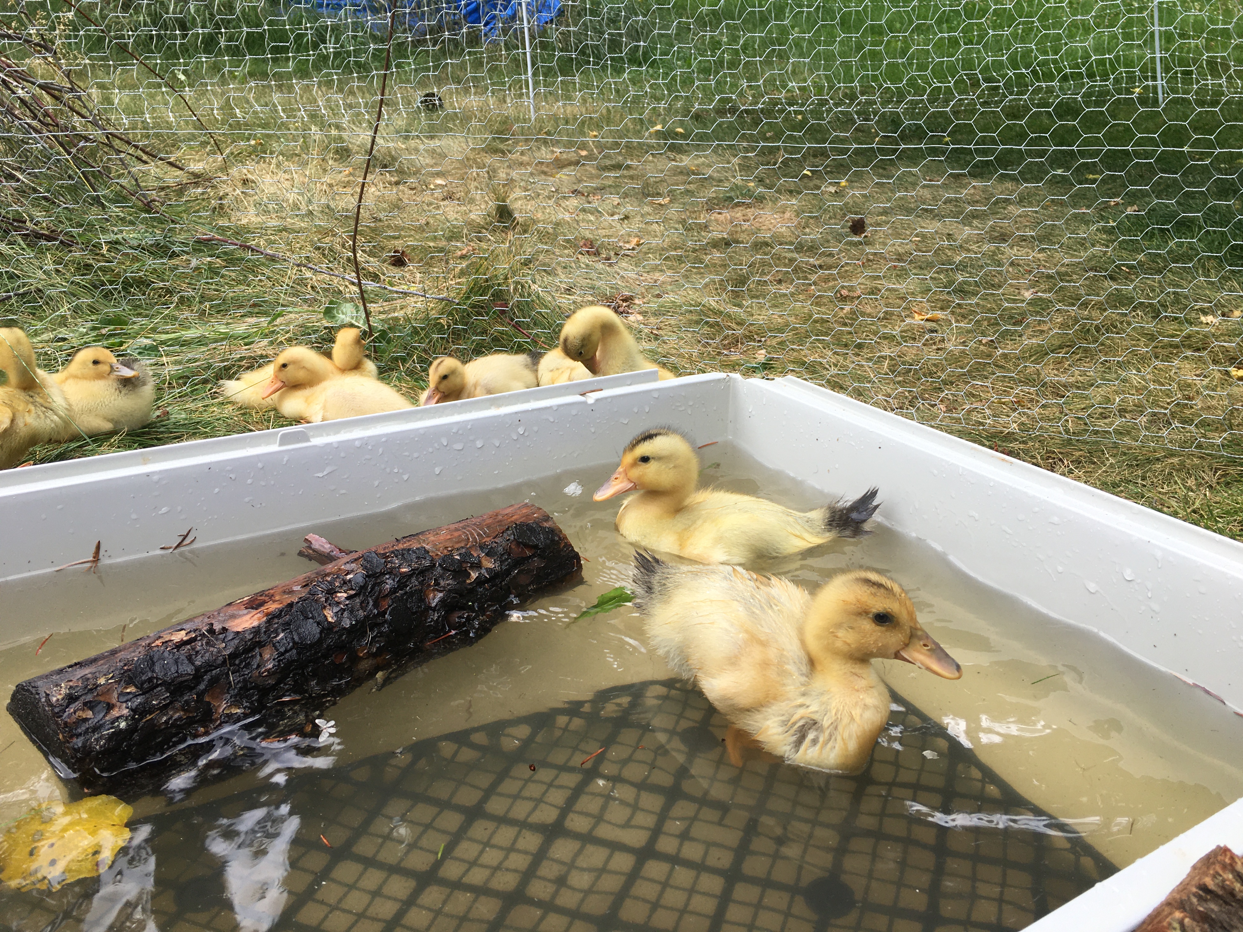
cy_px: 466
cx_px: 622
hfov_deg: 61.7
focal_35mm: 29
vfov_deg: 48.2
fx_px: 1041
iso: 25
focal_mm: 4.15
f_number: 2.2
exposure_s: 1/447
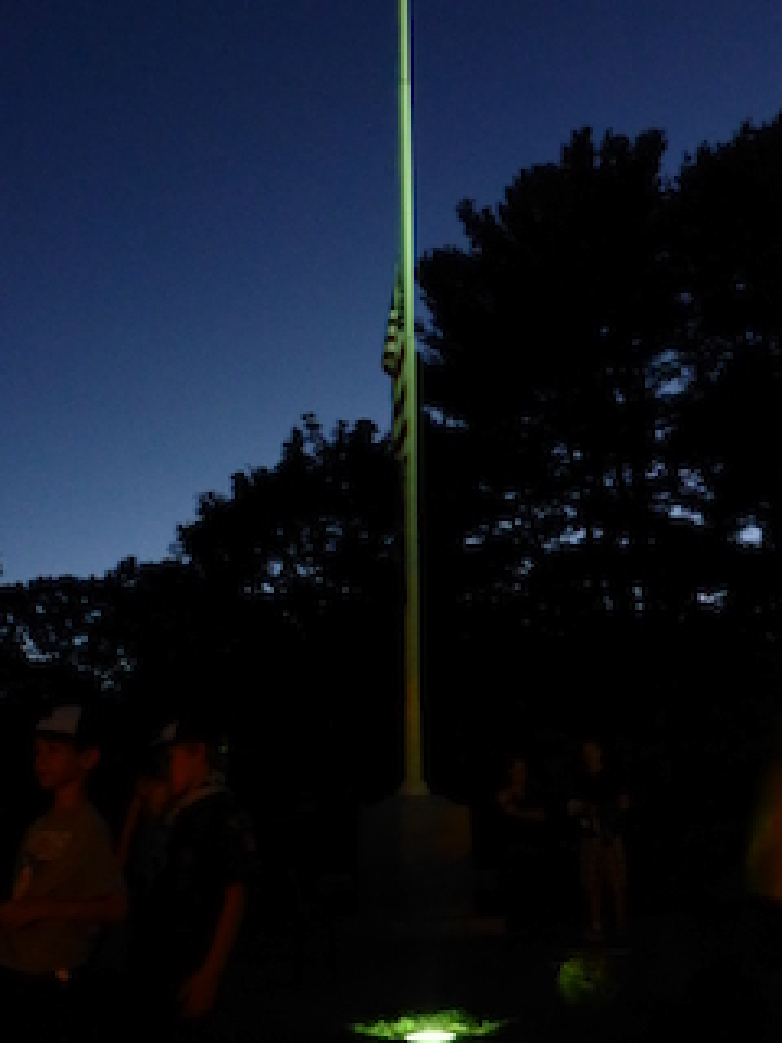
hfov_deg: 40.7
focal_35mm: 35
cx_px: 411
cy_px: 479
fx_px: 1054
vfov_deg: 52.6
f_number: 3.3
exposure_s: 1/4
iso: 800
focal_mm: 4.9
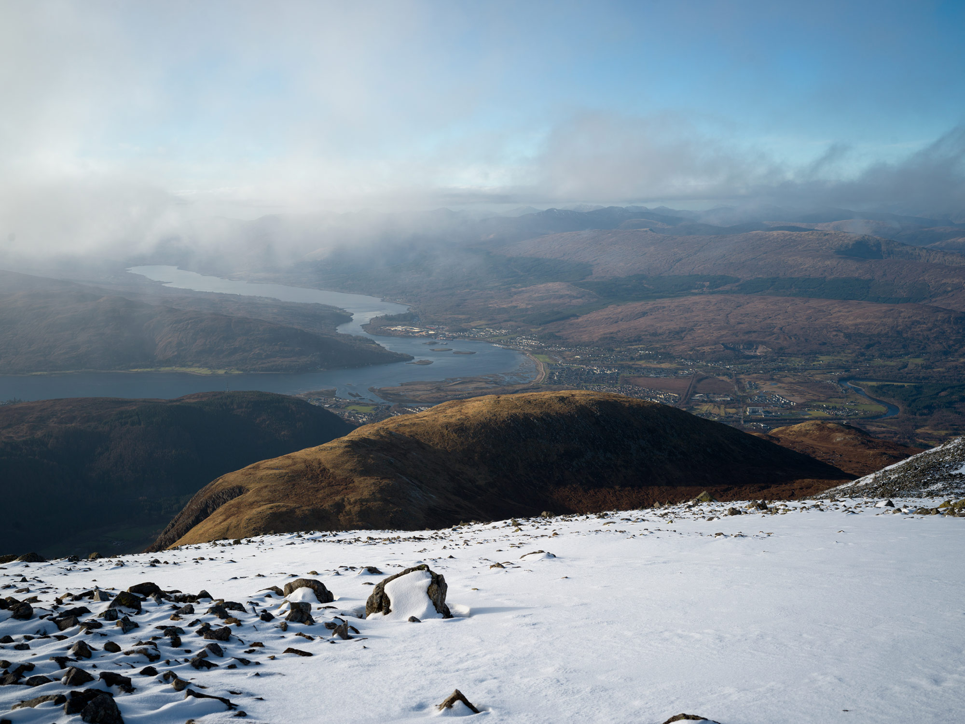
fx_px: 975
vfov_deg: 40.7
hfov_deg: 52.6
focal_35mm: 35
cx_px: 482
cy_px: 362
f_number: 8
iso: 100
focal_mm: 45
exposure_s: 1/350
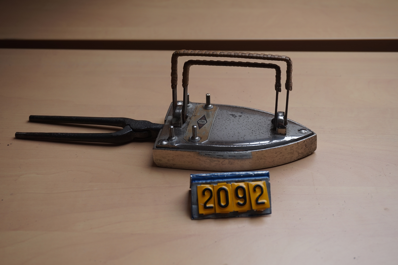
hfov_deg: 38.9
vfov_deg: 26.5
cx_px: 199
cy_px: 132
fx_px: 564
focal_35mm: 51
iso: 100
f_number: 5.6
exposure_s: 1/160
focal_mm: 34
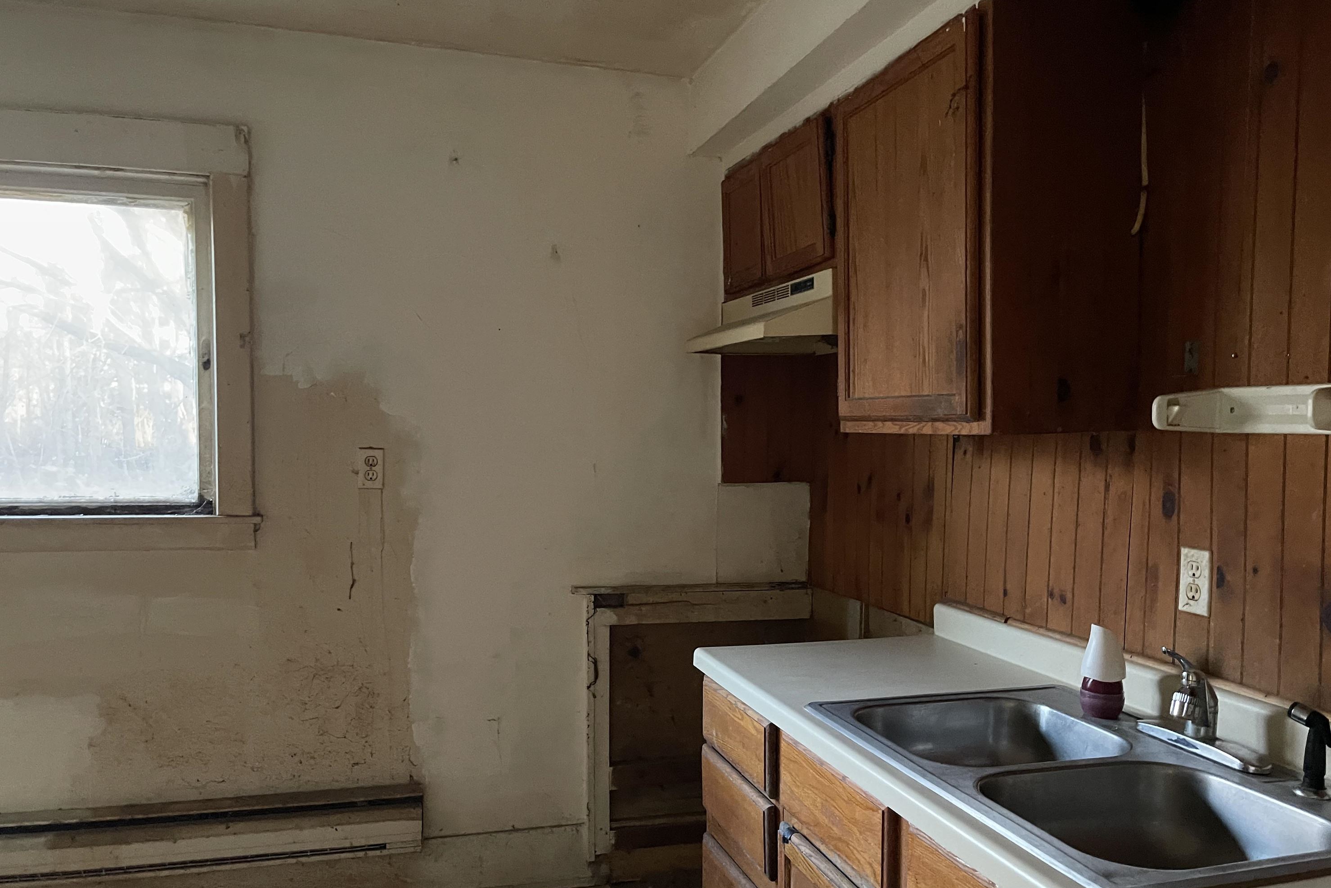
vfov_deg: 47.8
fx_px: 998
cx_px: 648
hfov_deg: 67.4
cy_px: 510
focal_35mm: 27
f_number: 1.6
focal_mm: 5.1
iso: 640
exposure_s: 1/30
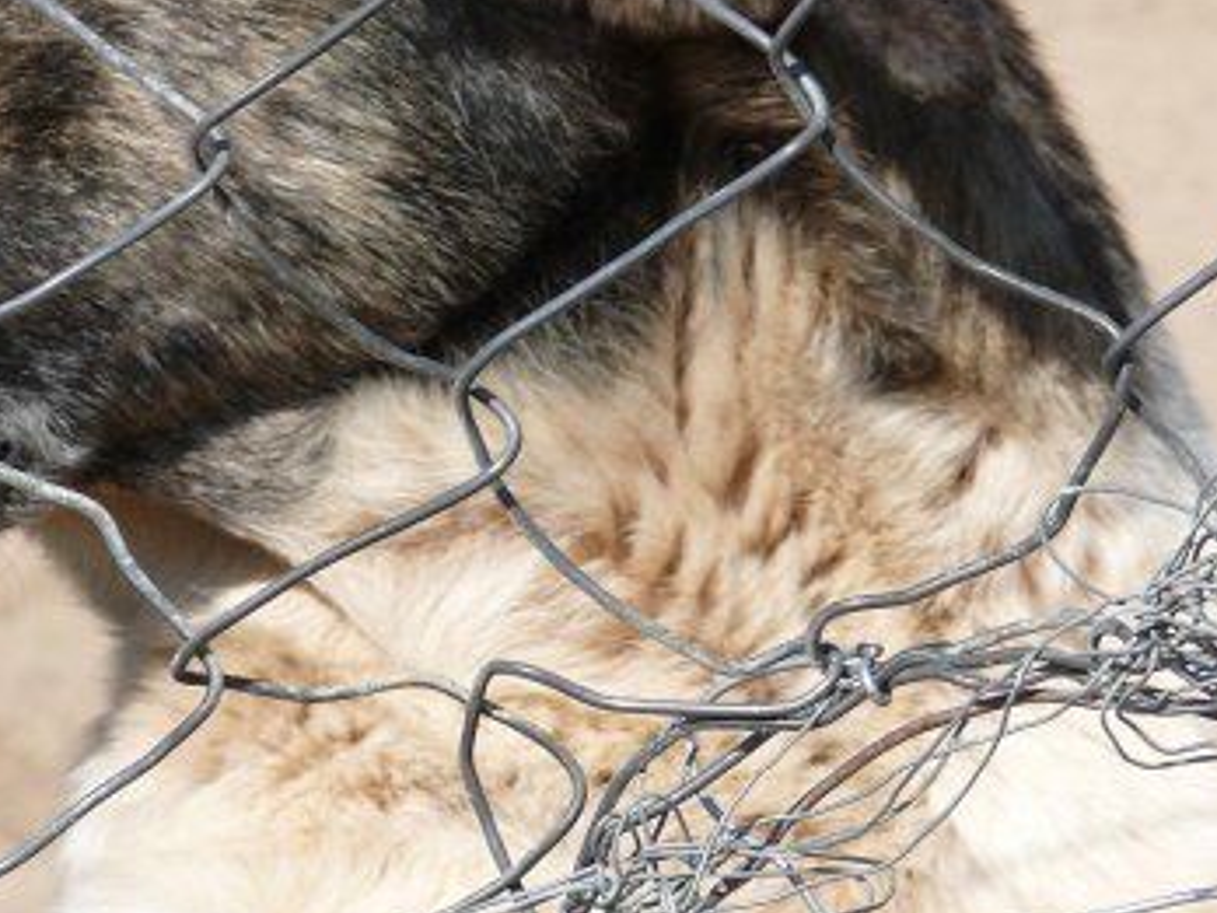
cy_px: 91
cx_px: 304
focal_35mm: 298
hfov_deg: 6.6
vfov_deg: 5.0
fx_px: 10477
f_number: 6.3
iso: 100
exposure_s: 1/400
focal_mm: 34.3
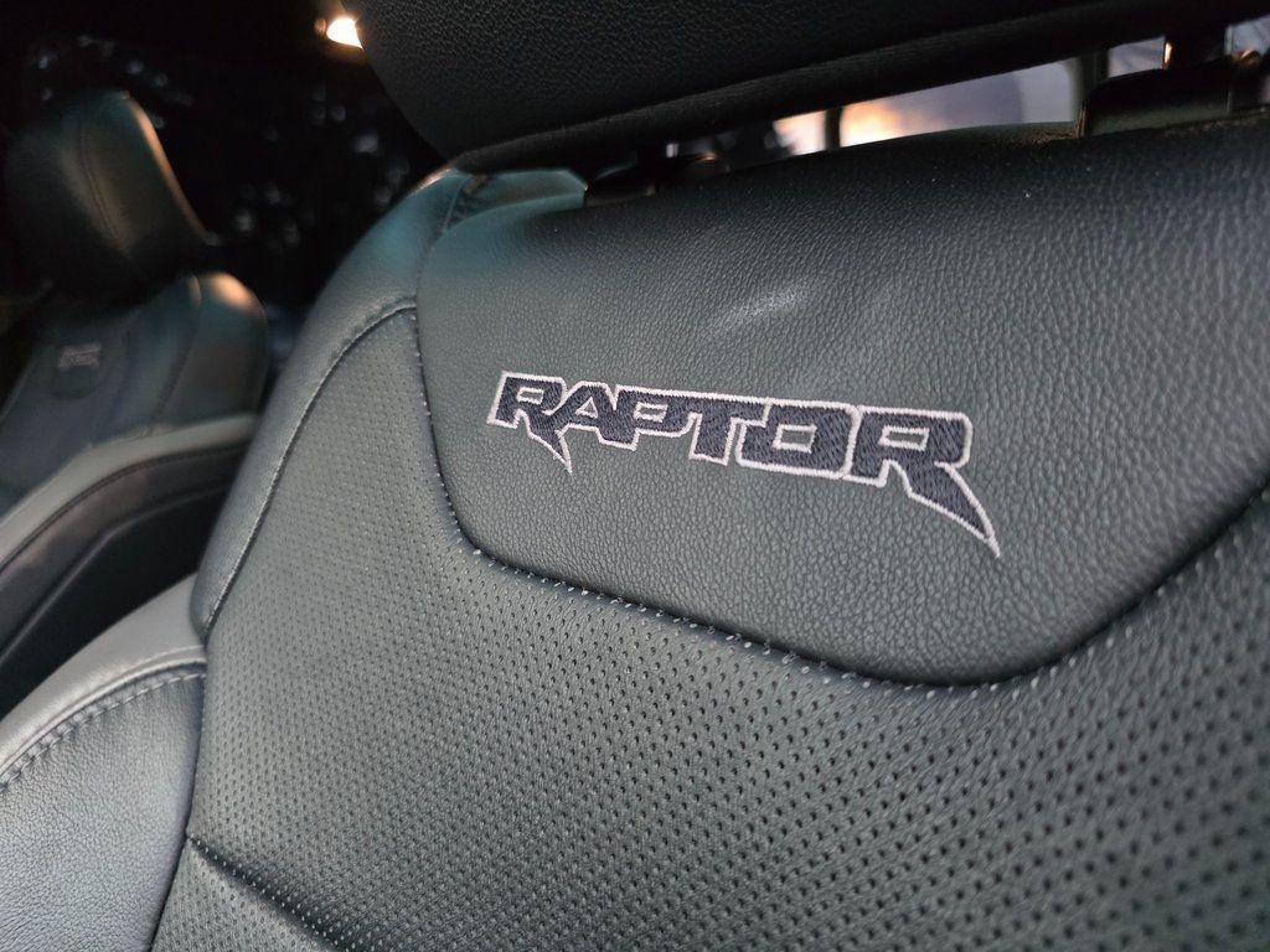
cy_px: 476
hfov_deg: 73.9
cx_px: 635
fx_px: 844
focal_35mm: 23
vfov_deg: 58.9
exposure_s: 1/60
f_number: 1.7
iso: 2000
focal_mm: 6.3
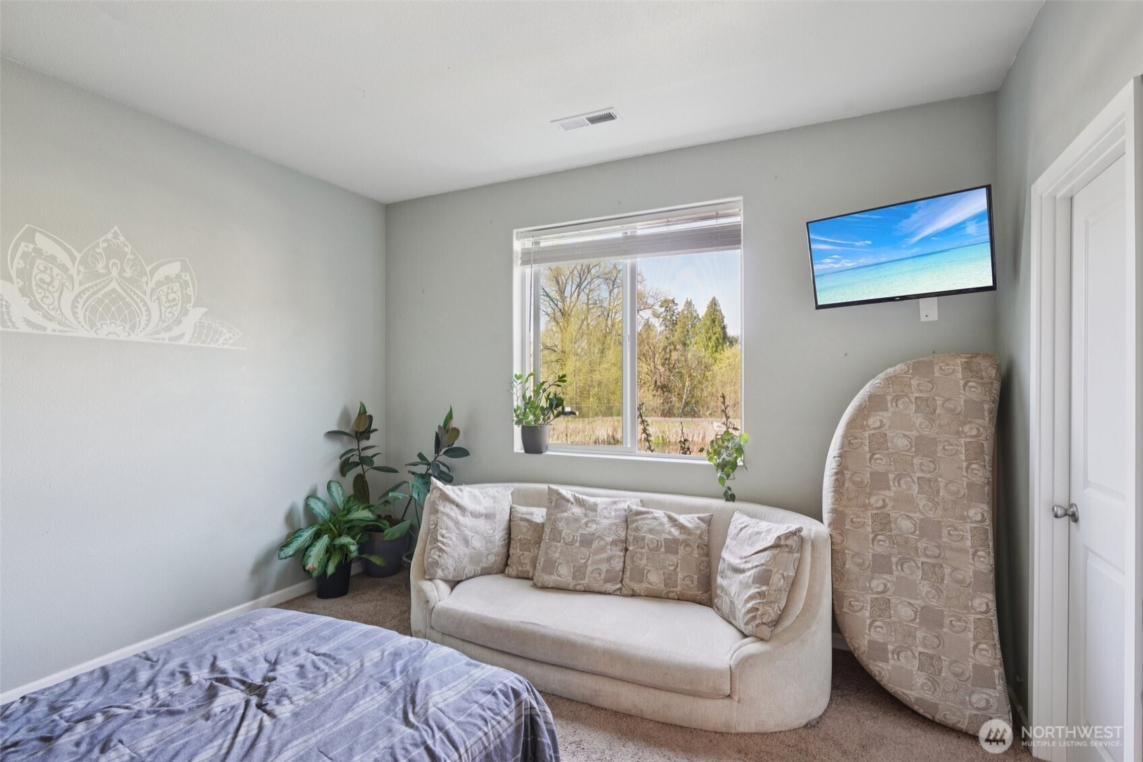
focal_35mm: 17
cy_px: 381
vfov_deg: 70.4
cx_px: 572
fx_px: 540
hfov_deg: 93.3
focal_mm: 17
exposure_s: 1/15
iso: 400
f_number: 8
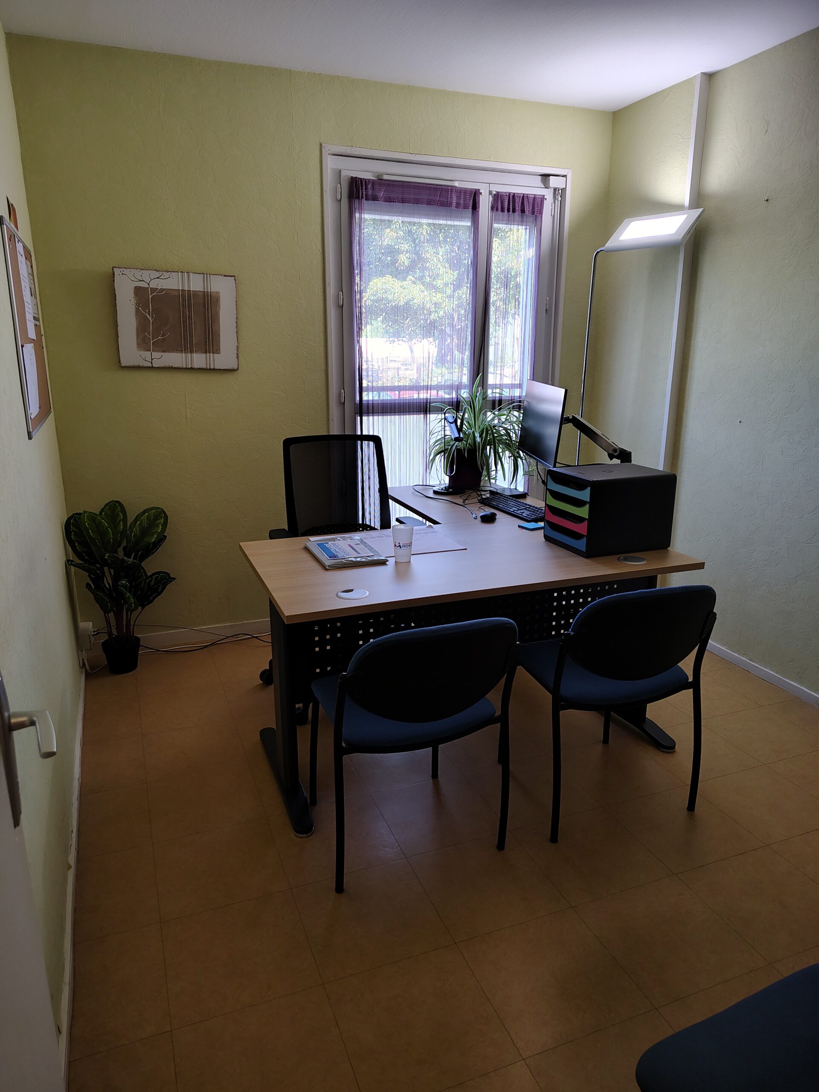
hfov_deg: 56.8
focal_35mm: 24
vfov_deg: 71.6
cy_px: 546
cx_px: 410
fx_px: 757
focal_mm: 5.56
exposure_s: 1/100
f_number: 1.8
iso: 221
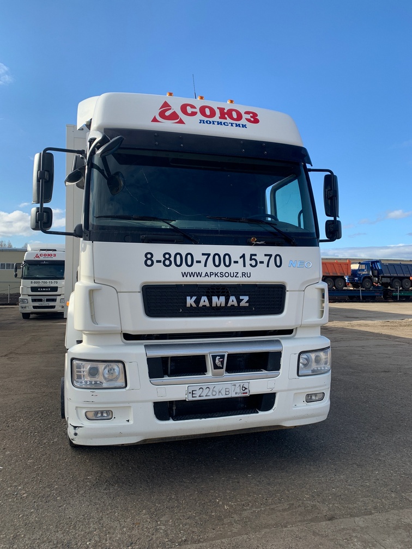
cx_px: 206
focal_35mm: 26
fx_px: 413
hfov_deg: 53.1
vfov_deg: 67.3
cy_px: 274
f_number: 1.8
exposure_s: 1/1447
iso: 25
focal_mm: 4.25
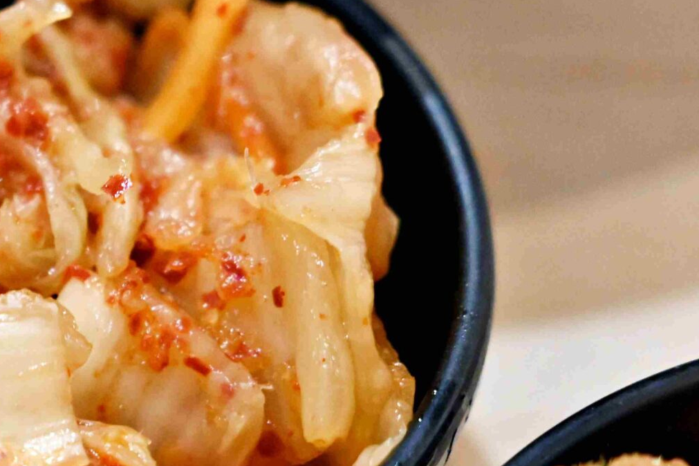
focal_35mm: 190
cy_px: 395
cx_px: -10
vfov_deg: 7.2
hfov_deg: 10.7
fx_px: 3689
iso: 4000
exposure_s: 1/160
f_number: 3.2
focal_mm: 50
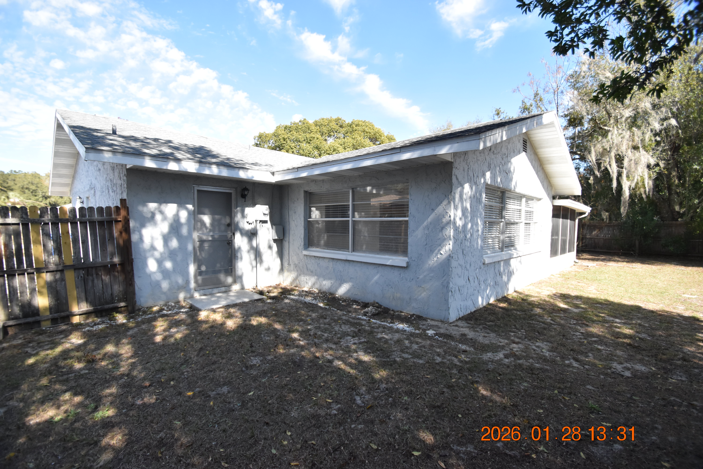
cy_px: 234
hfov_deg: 100.4
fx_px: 293
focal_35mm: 15
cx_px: 352
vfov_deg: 77.3
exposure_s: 1/2000
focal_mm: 10
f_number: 3.5
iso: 800
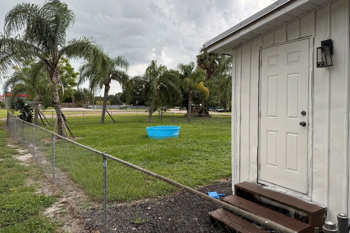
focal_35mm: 26
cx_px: 171
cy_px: 105
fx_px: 253
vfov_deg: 49.5
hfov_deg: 69.4
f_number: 1.78
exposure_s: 1/315
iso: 80
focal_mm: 6.76
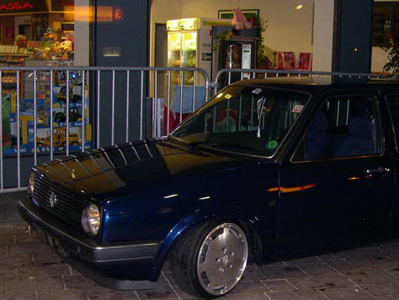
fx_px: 703
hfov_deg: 31.4
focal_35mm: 61
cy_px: 189
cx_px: 272
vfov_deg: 24.0
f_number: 2.8
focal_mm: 8
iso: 400
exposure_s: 1/60
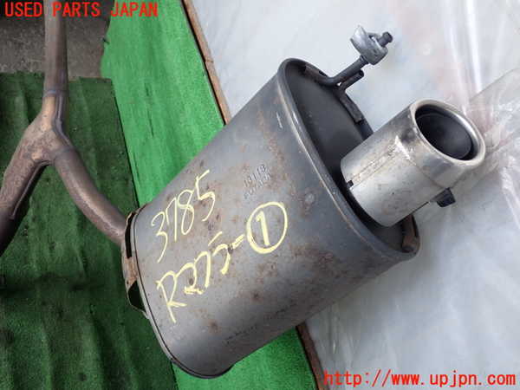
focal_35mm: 36
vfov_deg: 39.7
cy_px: 195
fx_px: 541
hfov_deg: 51.4
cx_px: 260
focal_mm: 6.37
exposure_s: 1/125
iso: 100
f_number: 2.5
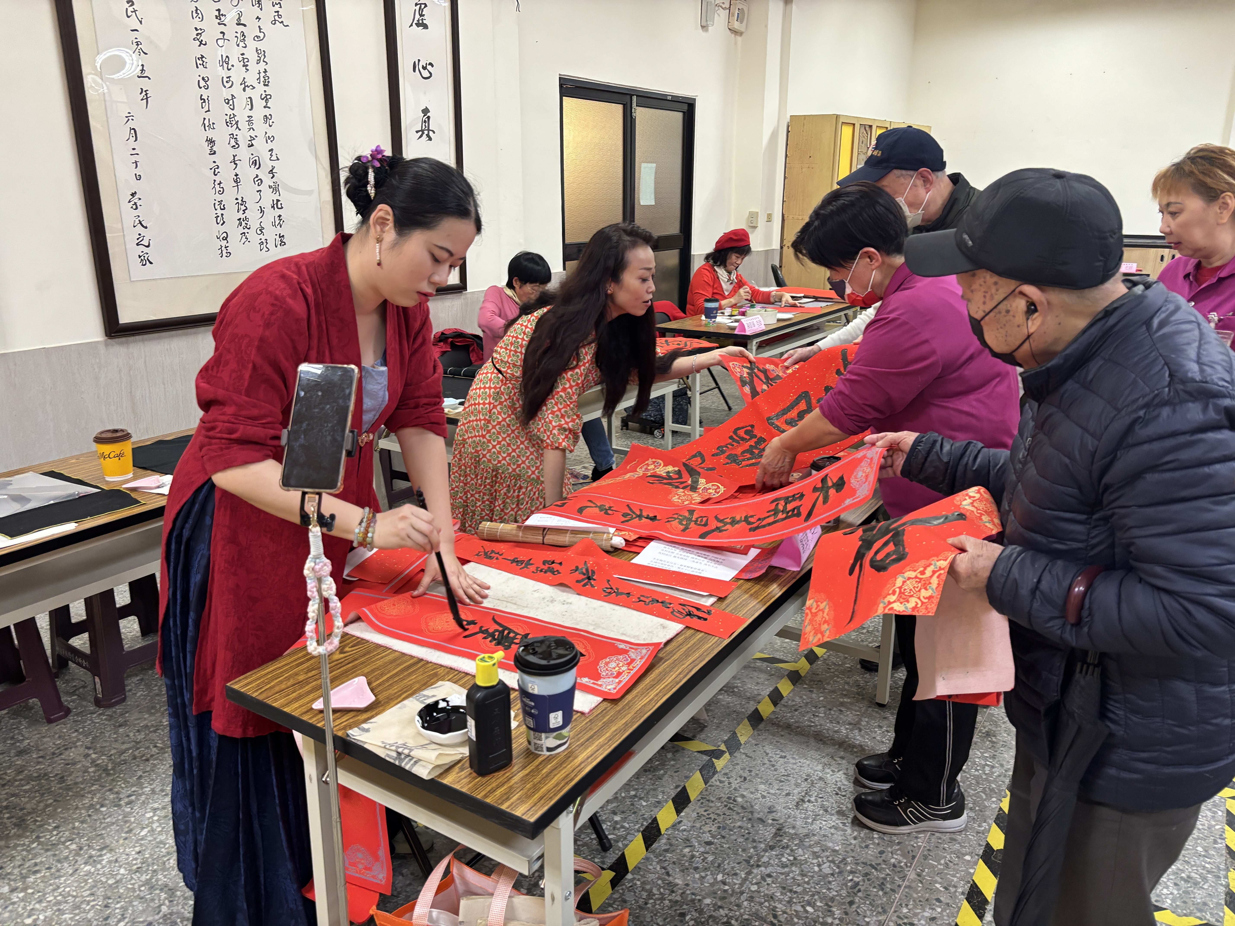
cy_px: 463
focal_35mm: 26
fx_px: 928
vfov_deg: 53.1
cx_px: 618
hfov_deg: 67.3
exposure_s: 1/60
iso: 250
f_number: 1.6
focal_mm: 5.96
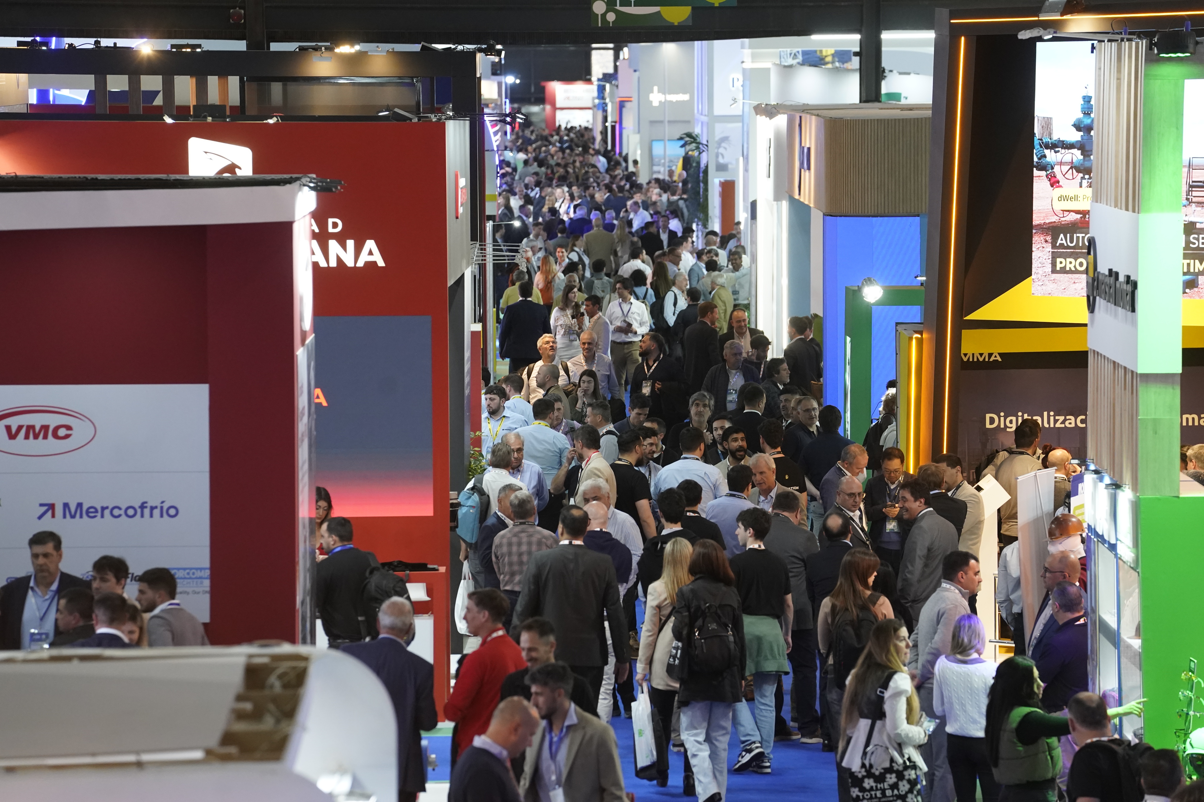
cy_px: 401
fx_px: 6254
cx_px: 602
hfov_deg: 11.0
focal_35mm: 187
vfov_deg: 7.3
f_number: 5.6
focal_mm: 187
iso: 4000
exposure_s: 1/125
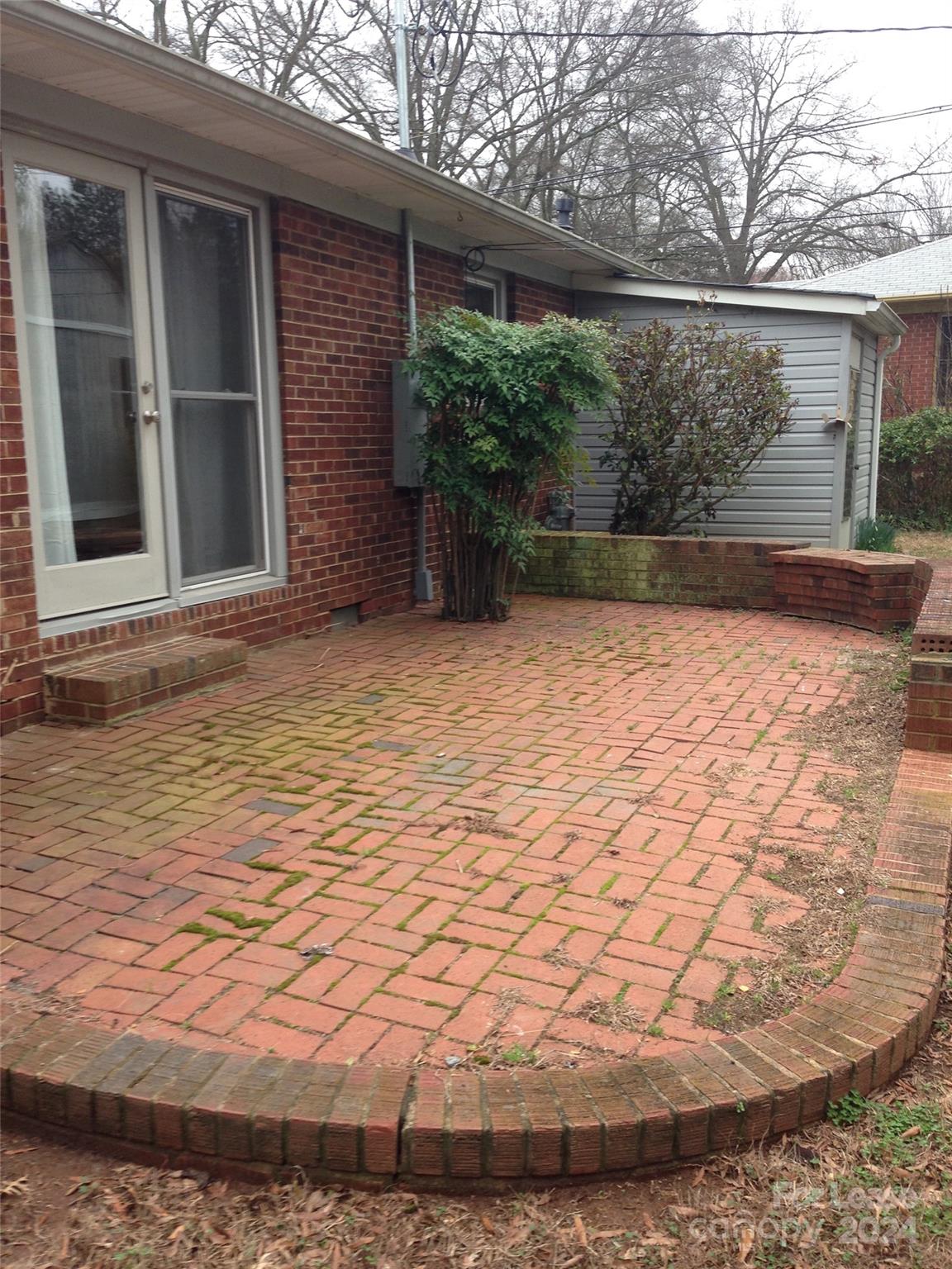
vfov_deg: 55.4
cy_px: 634
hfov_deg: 42.9
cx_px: 476
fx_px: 1210
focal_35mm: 33
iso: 50
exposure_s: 1/134
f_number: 2.4
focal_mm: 4.12
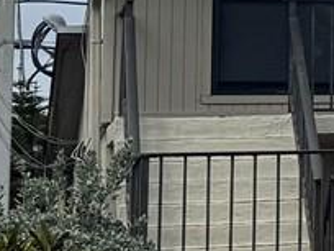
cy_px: -33
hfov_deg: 7.7
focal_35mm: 188
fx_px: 1814
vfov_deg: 7.8
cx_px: 1261
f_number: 1.78
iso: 80
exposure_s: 1/7937
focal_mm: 6.76
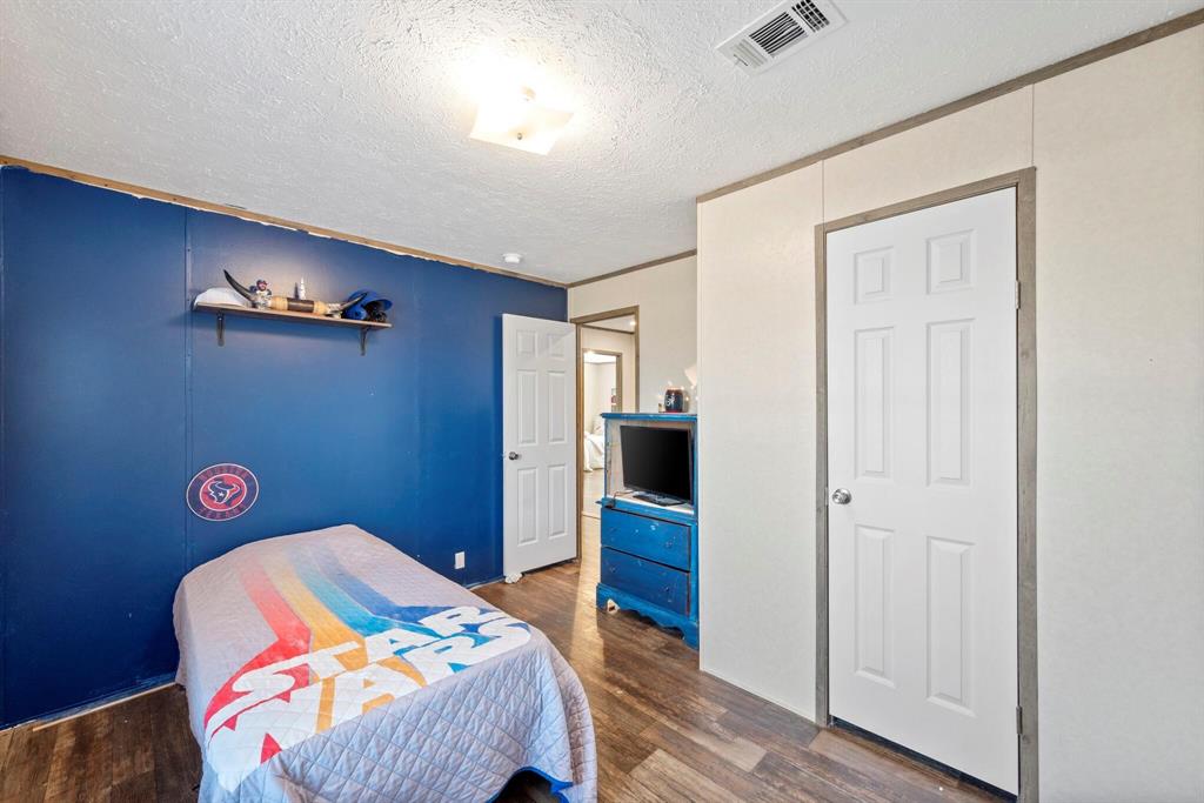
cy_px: 402
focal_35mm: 14
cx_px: 602
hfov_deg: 104.2
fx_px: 468
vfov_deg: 81.2
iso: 400
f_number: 9
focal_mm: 14
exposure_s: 1/4
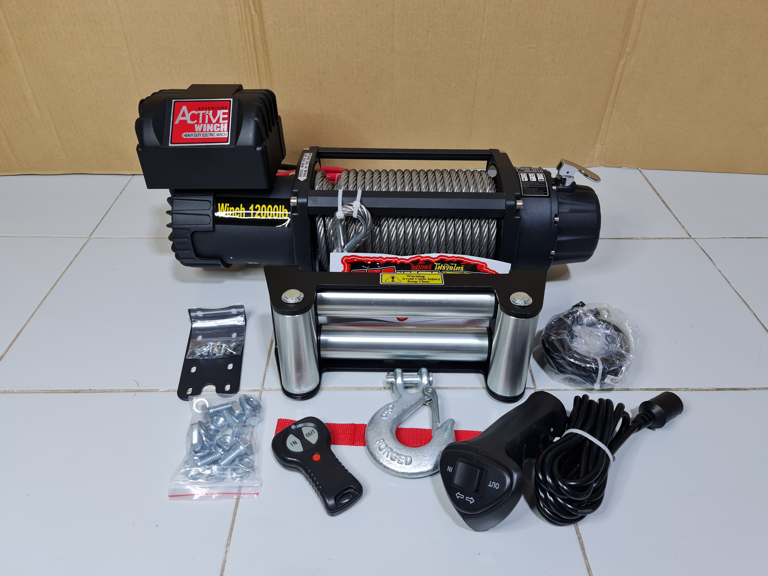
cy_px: 288
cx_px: 384
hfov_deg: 69.4
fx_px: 555
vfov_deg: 54.9
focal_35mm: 25
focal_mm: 7
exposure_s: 1/50
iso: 200
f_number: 1.8
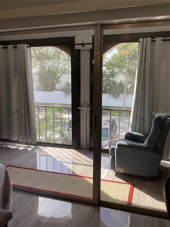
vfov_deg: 58.4
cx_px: 85
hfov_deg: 45.4
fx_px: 203
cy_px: 114
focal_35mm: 31
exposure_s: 1/120
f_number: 2.4
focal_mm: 3.3
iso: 40
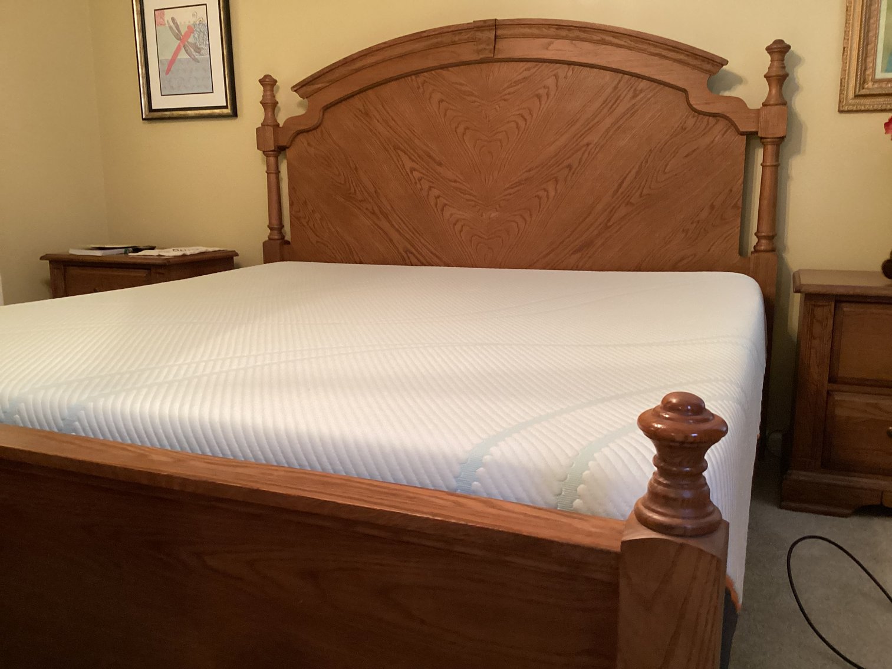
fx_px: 799
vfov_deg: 45.4
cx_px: 446
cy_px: 334
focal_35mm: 31
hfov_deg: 58.3
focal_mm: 3.3
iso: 320
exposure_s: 1/60
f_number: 2.4
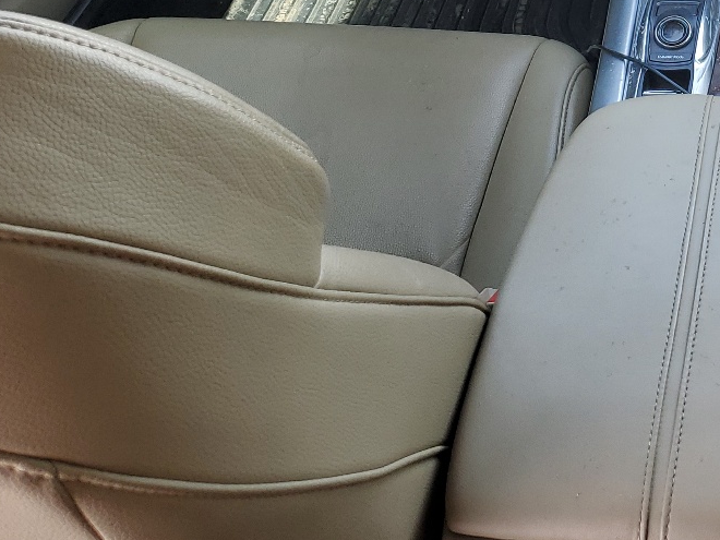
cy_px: -58
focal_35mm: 63
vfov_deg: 22.0
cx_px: 739
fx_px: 1310
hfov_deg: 28.6
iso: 50
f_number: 1.5
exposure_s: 1/182
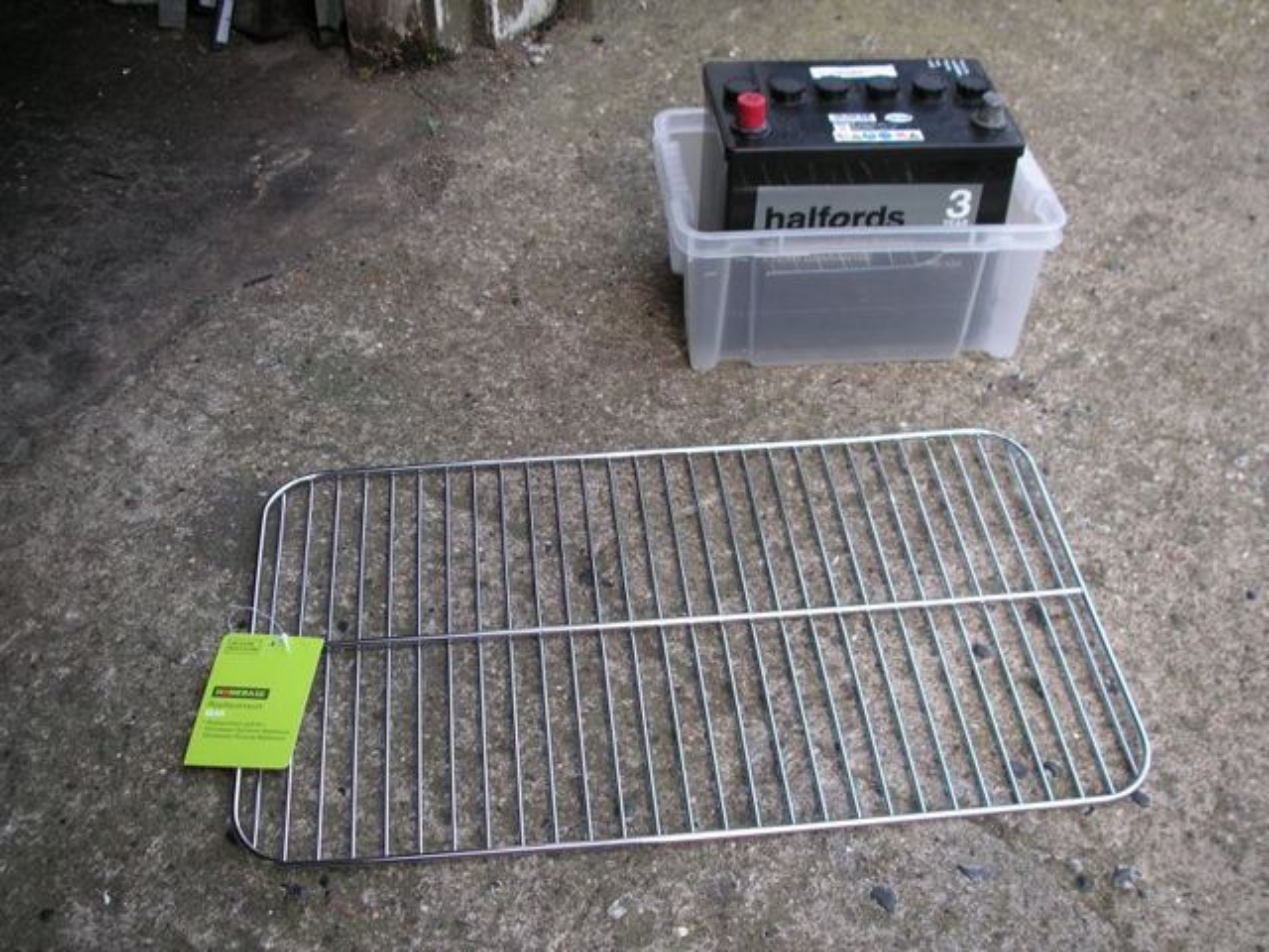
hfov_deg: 49.0
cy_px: 476
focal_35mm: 38
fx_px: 1393
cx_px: 634
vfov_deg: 37.7
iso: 50
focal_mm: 6.3
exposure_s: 1/45
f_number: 3.3
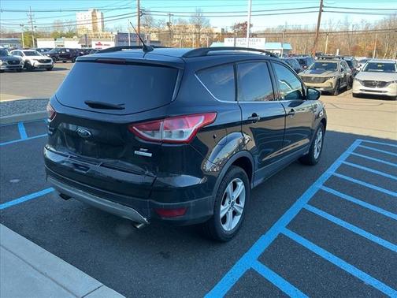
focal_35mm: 29
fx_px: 333
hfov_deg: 61.7
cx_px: 198
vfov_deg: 48.2
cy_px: 149
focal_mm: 3
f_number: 1.8
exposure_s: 1/209
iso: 20
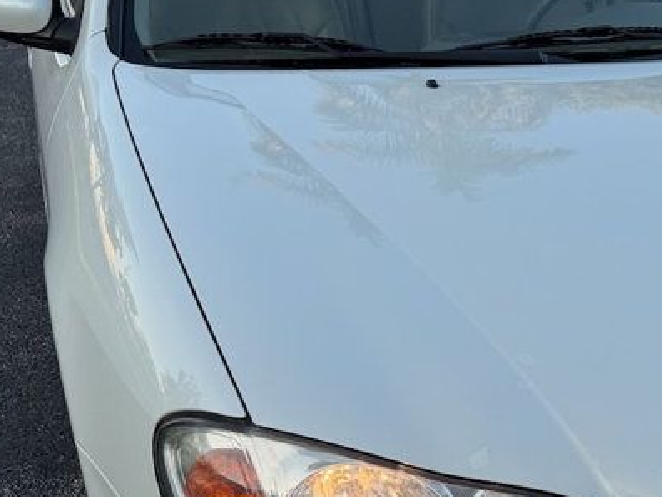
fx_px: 1186
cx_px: 624
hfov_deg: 29.6
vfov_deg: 23.4
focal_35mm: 62
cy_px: 383
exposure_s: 1/909
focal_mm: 6.76
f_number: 1.78
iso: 80
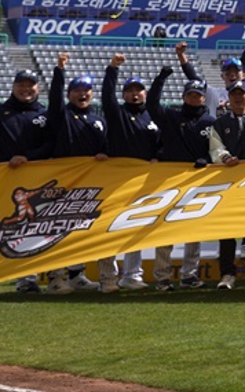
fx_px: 1336
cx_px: 676
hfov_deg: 9.0
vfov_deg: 16.2
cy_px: -36
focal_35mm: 125
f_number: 6.3
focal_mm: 35
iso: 100
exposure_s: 1/1000
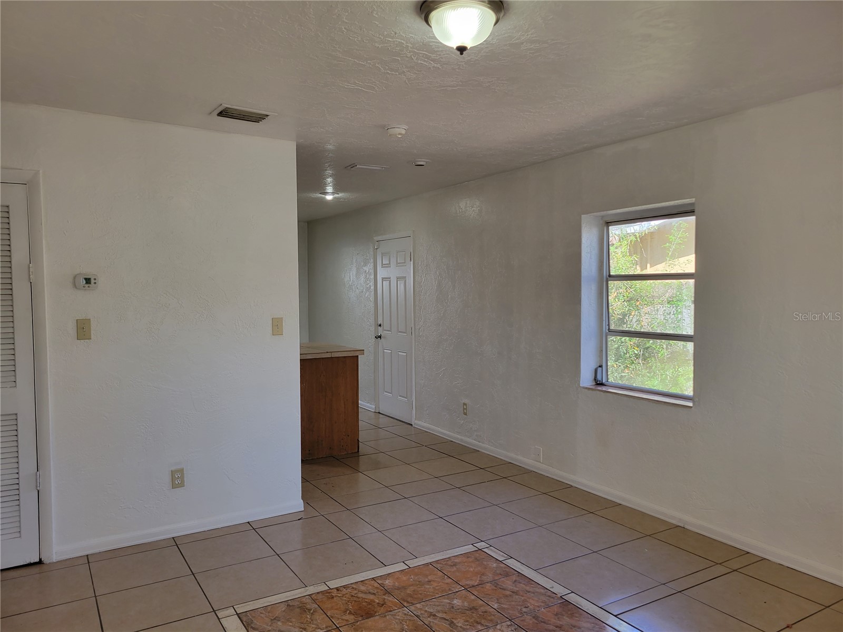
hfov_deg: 67.3
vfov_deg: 53.1
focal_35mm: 26
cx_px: 422
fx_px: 633
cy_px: 316
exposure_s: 1/120
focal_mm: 5.4
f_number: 1.8
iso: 64
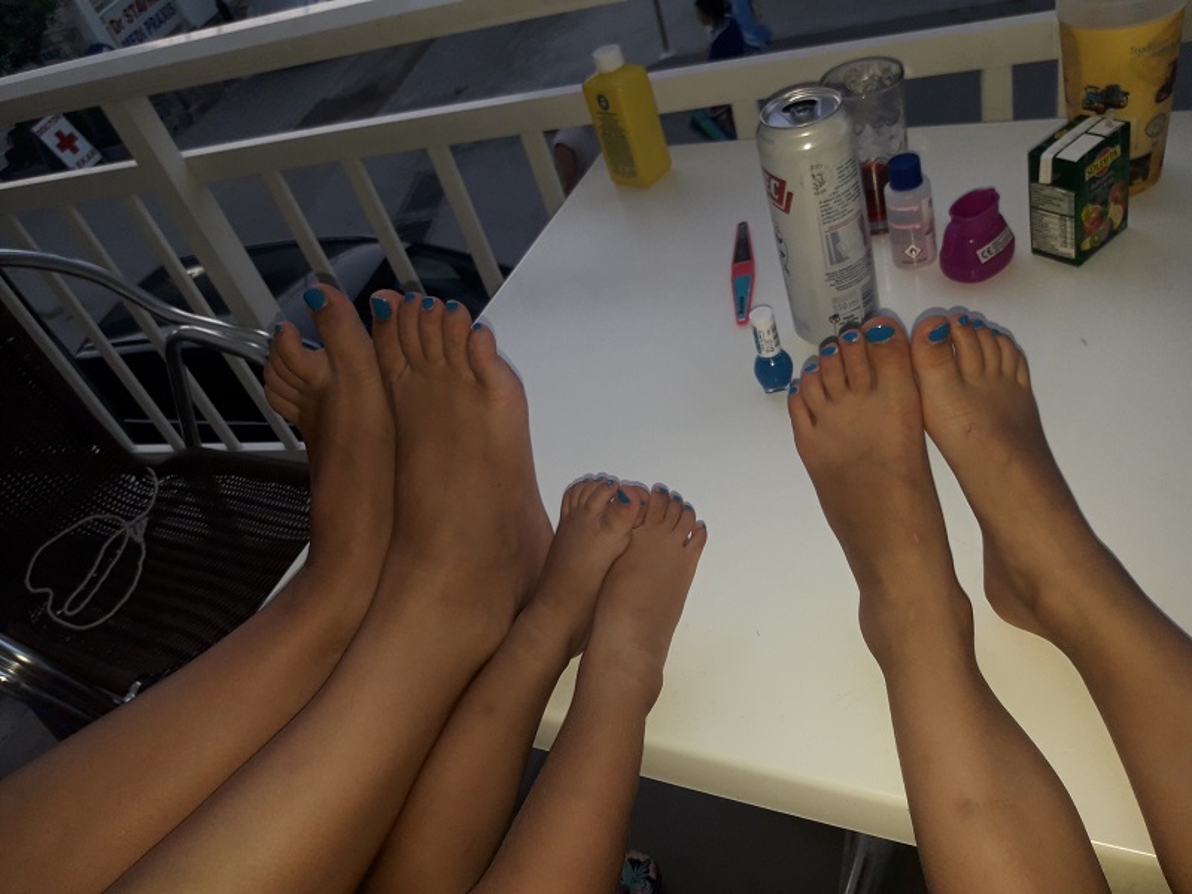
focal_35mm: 28
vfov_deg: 49.7
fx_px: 964
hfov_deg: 63.4
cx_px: 596
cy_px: 447
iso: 80
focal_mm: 3.7
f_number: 1.9
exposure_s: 1/100
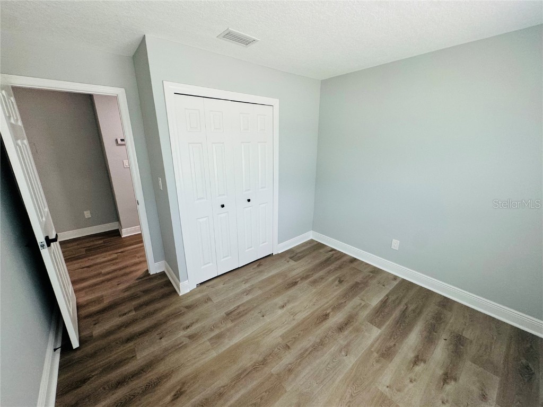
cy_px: 204
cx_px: 272
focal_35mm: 14
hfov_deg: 102.1
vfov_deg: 85.7
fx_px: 220
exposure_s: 1/120
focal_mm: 2.22
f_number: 2.2
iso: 160
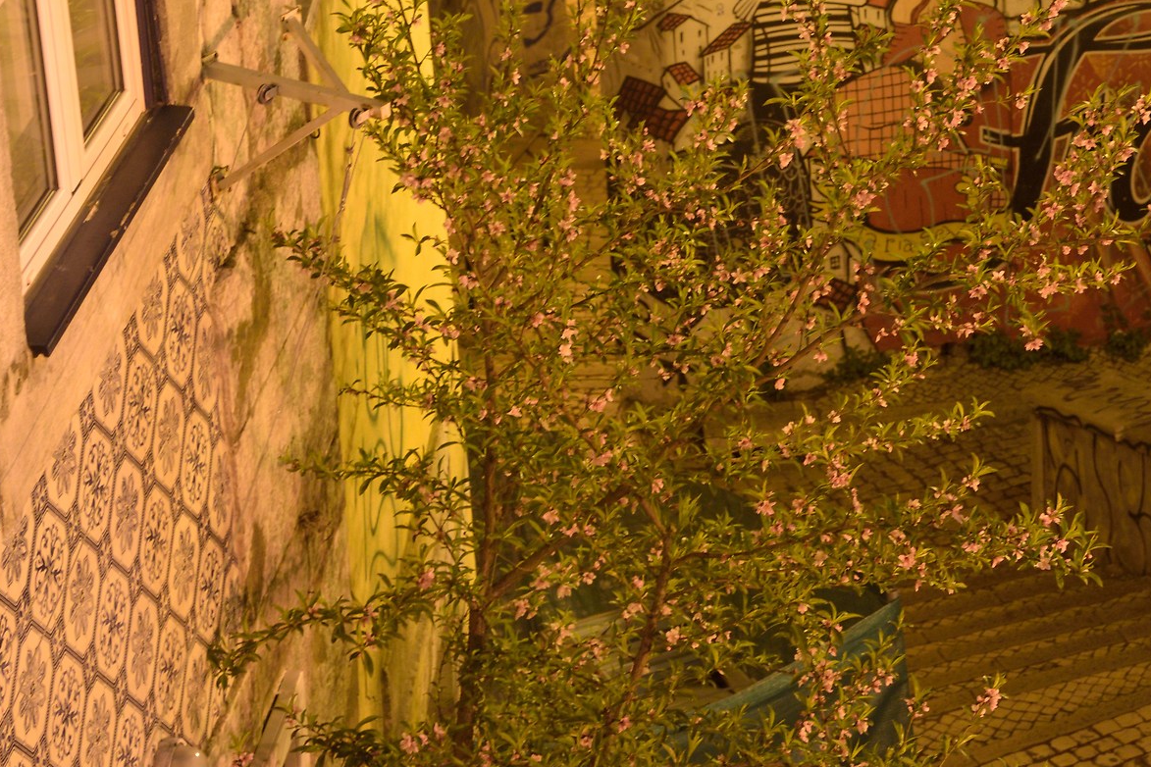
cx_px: 993
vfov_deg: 10.2
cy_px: -1
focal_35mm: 133
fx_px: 4252
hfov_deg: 15.3
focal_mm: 65
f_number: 6.3
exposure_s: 1/2.5
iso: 1000
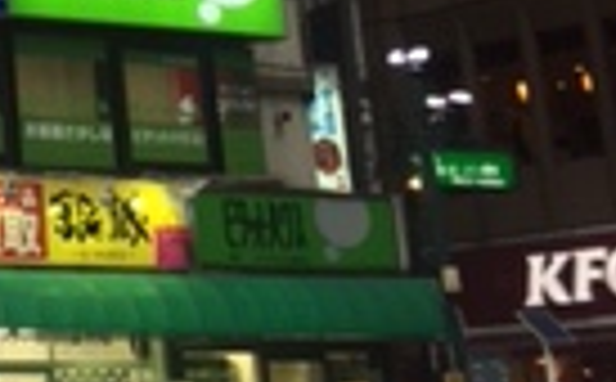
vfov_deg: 8.3
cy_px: -557
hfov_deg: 13.9
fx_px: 2413
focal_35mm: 144
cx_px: -220
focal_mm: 4.15
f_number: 2.2
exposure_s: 1/120
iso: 32
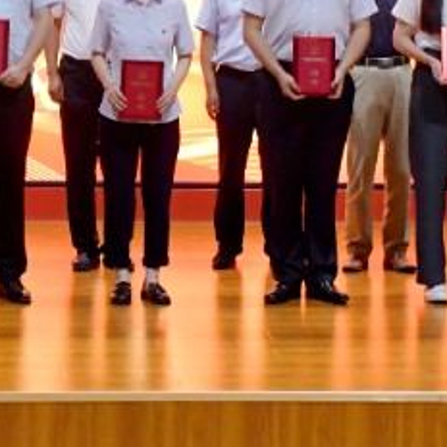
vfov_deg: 19.0
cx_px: 116
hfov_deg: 19.6
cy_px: -41
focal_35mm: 88
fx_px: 1286
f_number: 5
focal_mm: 20
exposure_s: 1/80
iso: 4500
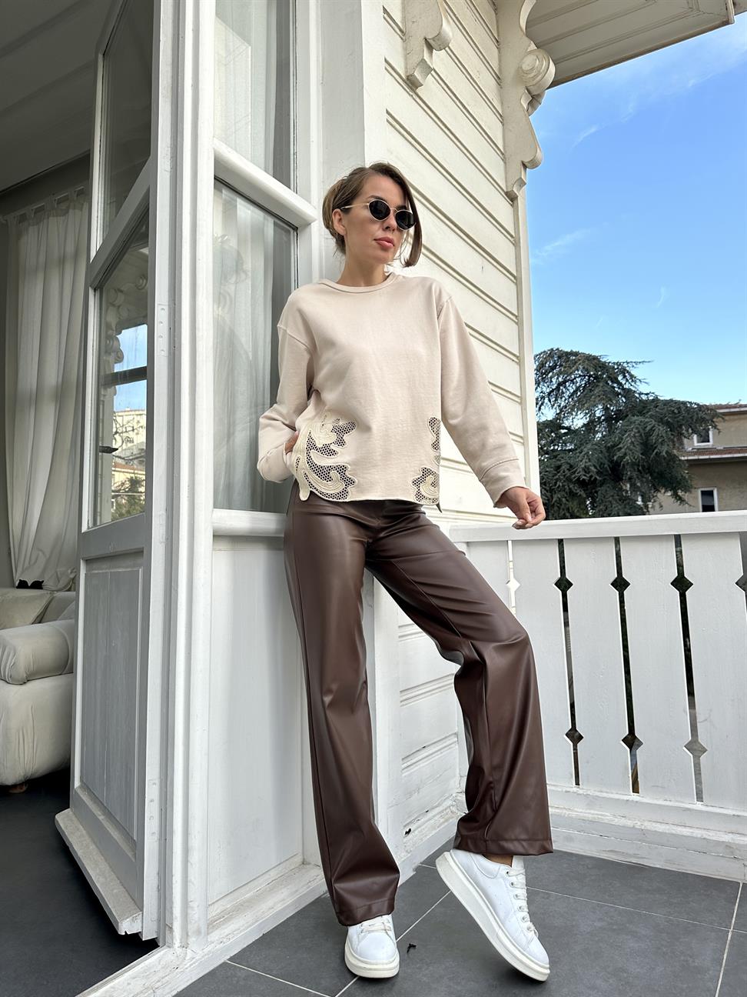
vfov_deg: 71.6
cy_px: 498
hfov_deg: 56.8
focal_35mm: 24
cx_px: 374
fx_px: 691
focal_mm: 6.86
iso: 80
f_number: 1.78
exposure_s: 1/943
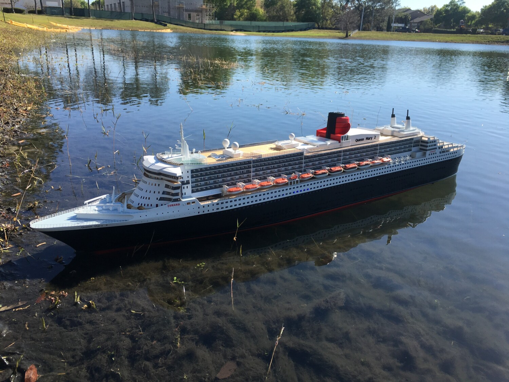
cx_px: 254
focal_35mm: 29
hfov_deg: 61.7
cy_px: 191
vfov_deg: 48.2
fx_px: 426
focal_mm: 4.15
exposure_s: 1/1026
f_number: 2.2
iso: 25
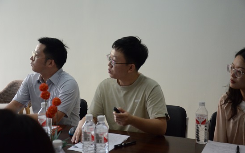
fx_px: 394
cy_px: 79
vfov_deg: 22.0
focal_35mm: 59
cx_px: 122
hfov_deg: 34.5
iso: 2500
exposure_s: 1/400
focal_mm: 38
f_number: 4.5
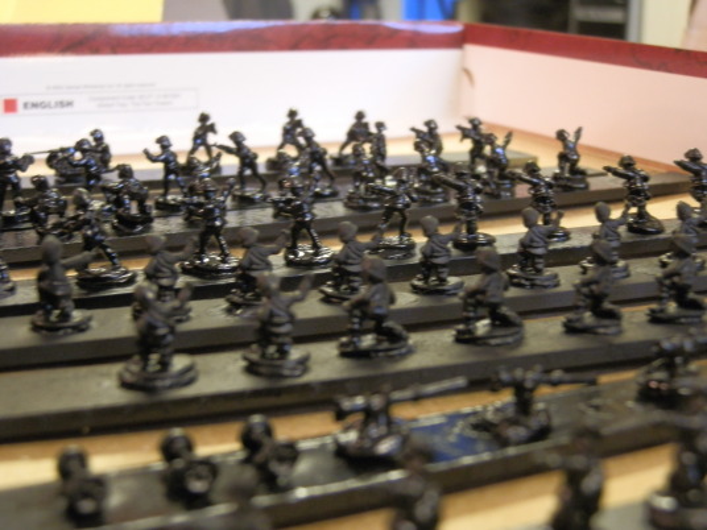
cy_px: 265
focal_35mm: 61
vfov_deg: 24.0
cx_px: 354
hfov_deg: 31.7
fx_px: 1246
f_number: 3.7
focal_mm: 10.99
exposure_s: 1/8
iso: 250
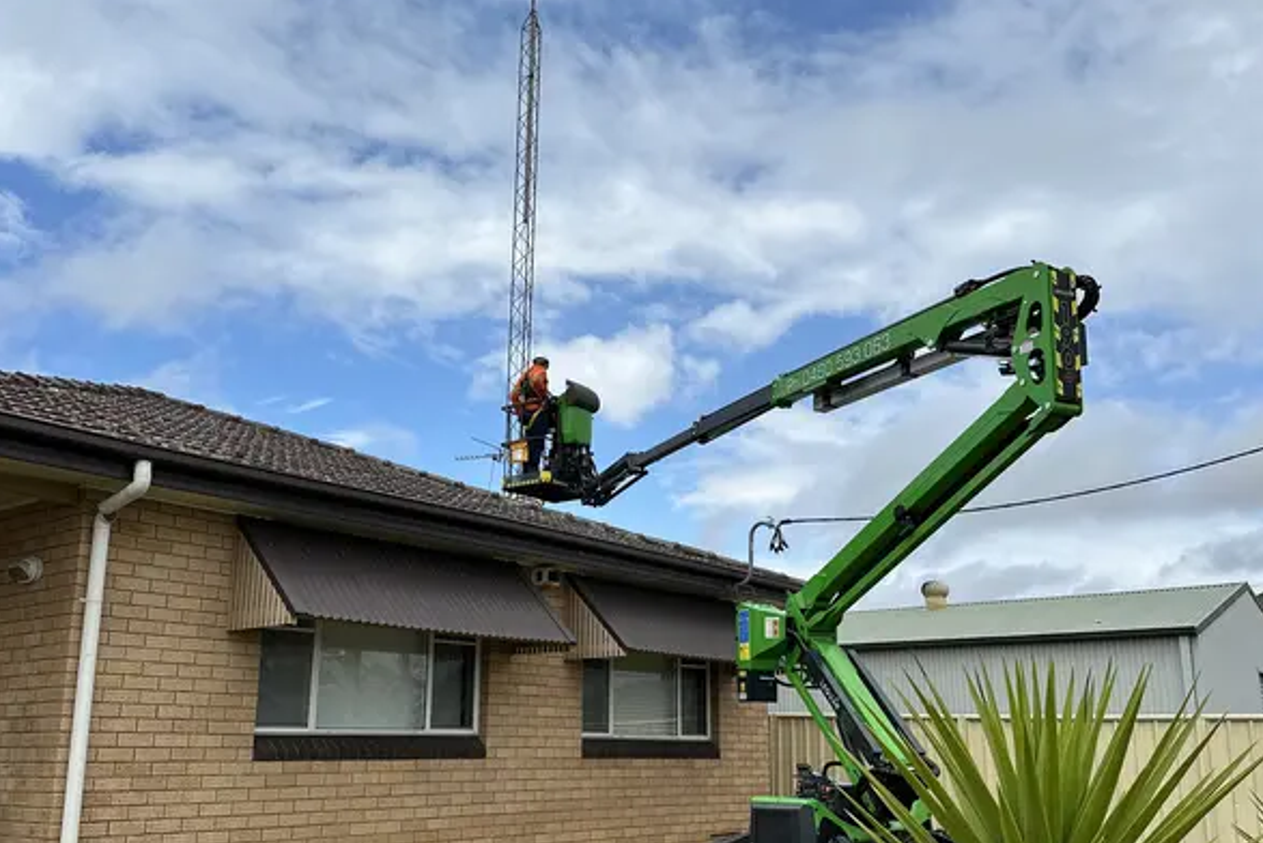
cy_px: 473
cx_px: 637
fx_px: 1193
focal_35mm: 34
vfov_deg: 38.9
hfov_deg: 55.8
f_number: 1.78
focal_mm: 6.86
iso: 80
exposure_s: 1/6623
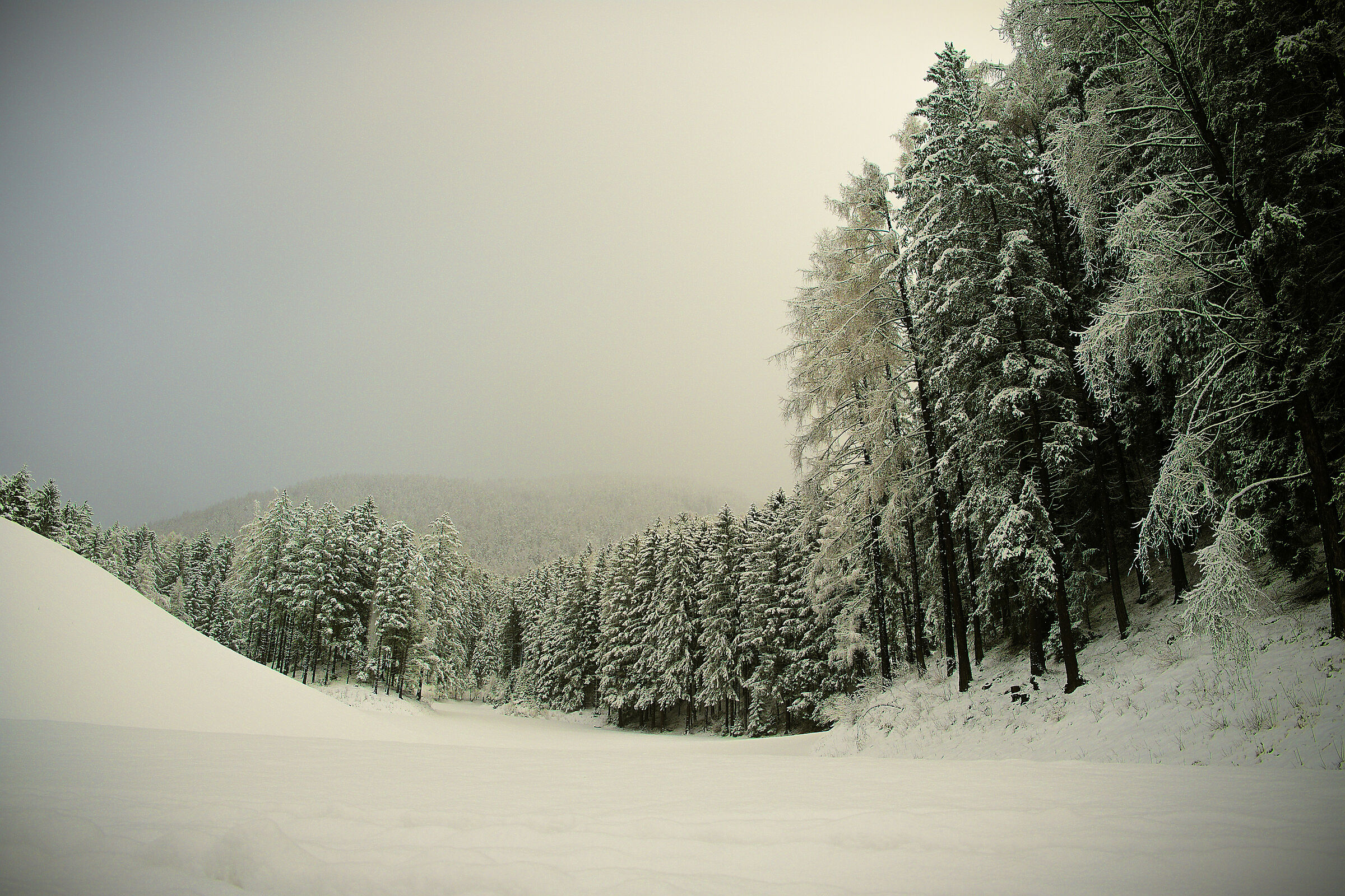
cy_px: 448
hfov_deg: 67.4
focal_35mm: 27
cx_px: 672
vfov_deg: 47.9
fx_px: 1009
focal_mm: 18
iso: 200
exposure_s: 1/1800
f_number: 3.6
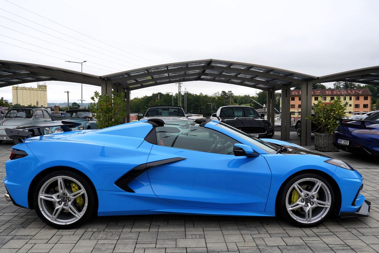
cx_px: 190
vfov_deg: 46.4
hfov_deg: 65.5
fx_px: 295
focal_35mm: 28
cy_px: 126
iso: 100
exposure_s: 1/125
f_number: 5.6
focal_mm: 28
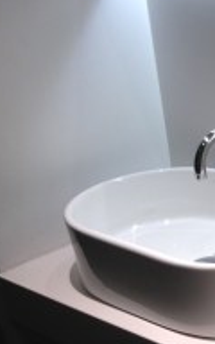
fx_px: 881
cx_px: 421
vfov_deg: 22.1
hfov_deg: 12.4
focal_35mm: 94
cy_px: 203
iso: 64
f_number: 2.4
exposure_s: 1/60
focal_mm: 4.12
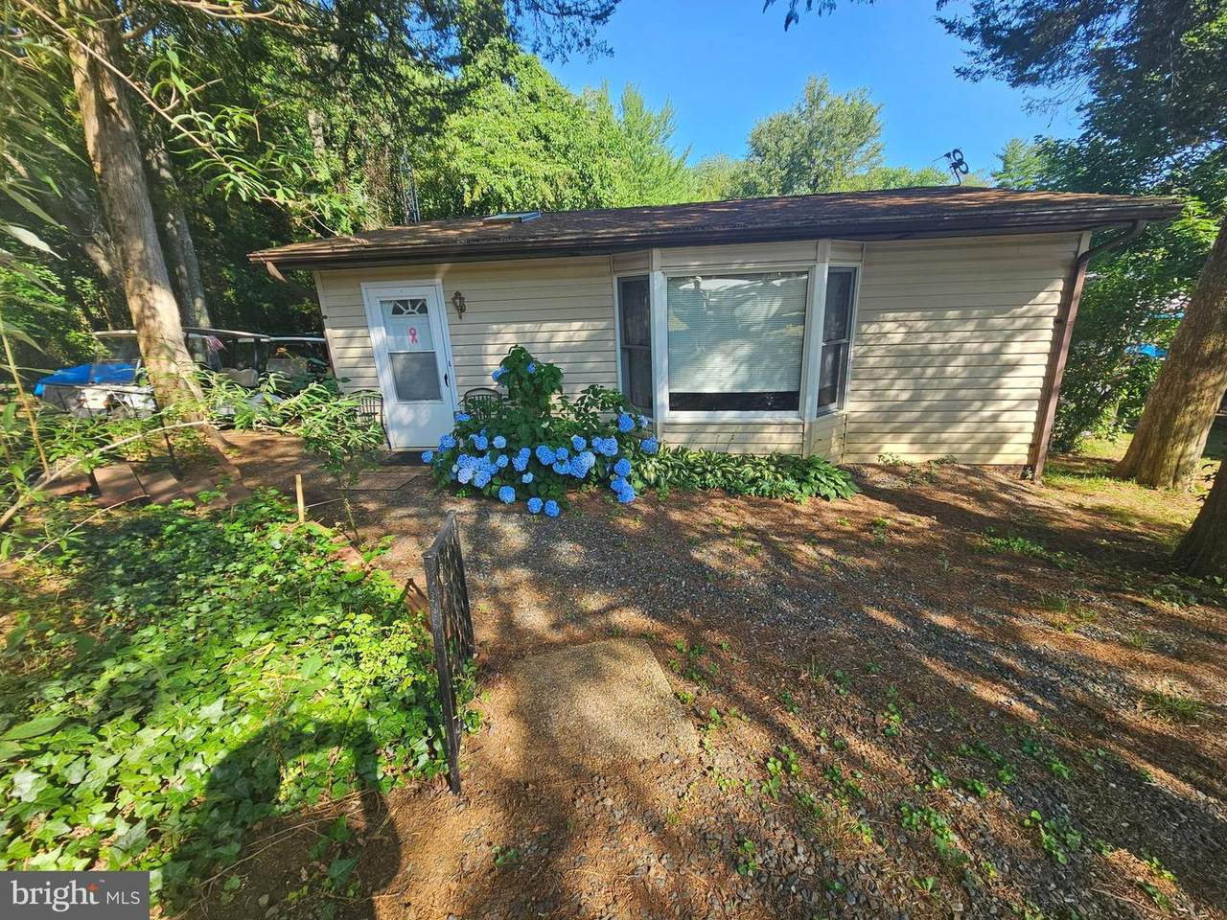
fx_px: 461
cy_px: 460
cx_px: 614
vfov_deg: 89.9
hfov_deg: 106.2
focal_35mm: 13
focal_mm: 2.2
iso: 50
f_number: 2.2
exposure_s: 1/388
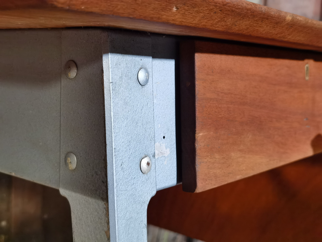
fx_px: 456
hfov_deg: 38.9
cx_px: 161
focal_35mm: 49
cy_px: 121
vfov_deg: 29.7
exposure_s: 1/33.3
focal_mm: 6.71
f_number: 1.9
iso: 500
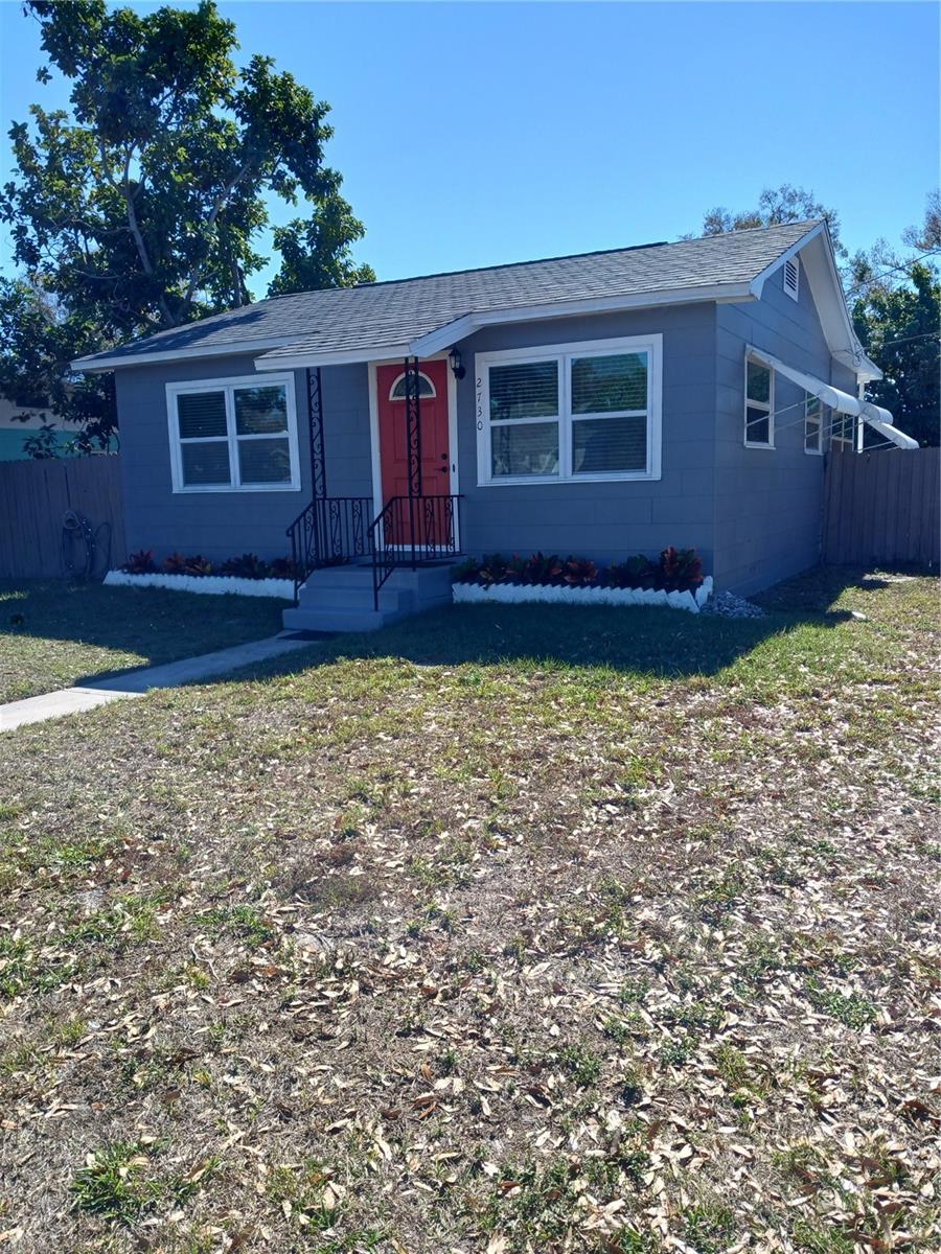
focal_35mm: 27
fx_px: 979
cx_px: 470
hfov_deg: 51.4
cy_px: 627
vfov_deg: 65.3
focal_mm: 4
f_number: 1.8
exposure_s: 1/274
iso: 20
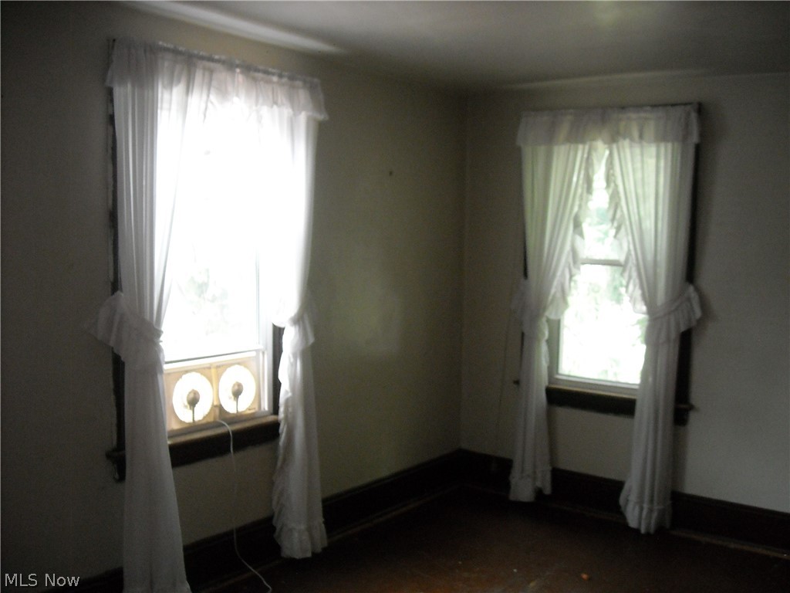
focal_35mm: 35
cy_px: 296
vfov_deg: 40.7
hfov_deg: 52.6
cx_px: 395
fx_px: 799
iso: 400
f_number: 2.8
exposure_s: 1/38
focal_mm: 5.7
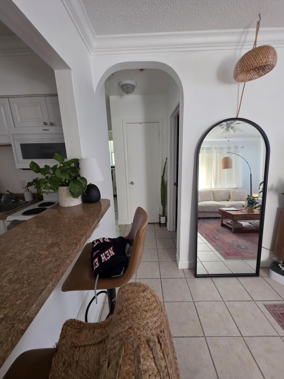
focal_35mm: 13
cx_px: 142
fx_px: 142
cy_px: 190
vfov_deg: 106.2
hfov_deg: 89.9
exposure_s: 1/60
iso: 160
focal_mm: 2.2
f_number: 1.9
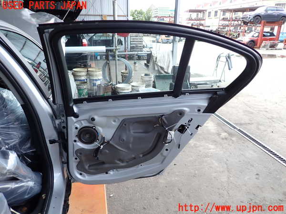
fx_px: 207
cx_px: 143
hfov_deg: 69.4
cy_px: 107
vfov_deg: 54.9
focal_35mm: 25
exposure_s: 1/200
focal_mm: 4.5
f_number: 2
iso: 100
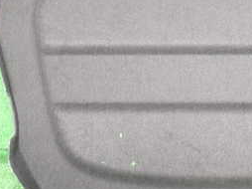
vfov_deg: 20.7
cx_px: 236
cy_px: 108
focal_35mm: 71
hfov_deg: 26.3
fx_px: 516
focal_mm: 5.4
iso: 200
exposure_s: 1/30
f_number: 2.3
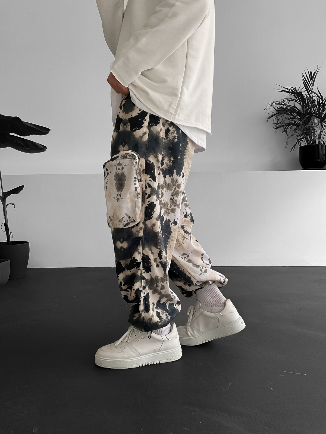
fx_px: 364
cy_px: 217
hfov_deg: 48.2
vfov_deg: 61.7
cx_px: 163
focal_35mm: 29
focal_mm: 3
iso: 40
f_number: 1.8
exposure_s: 1/120
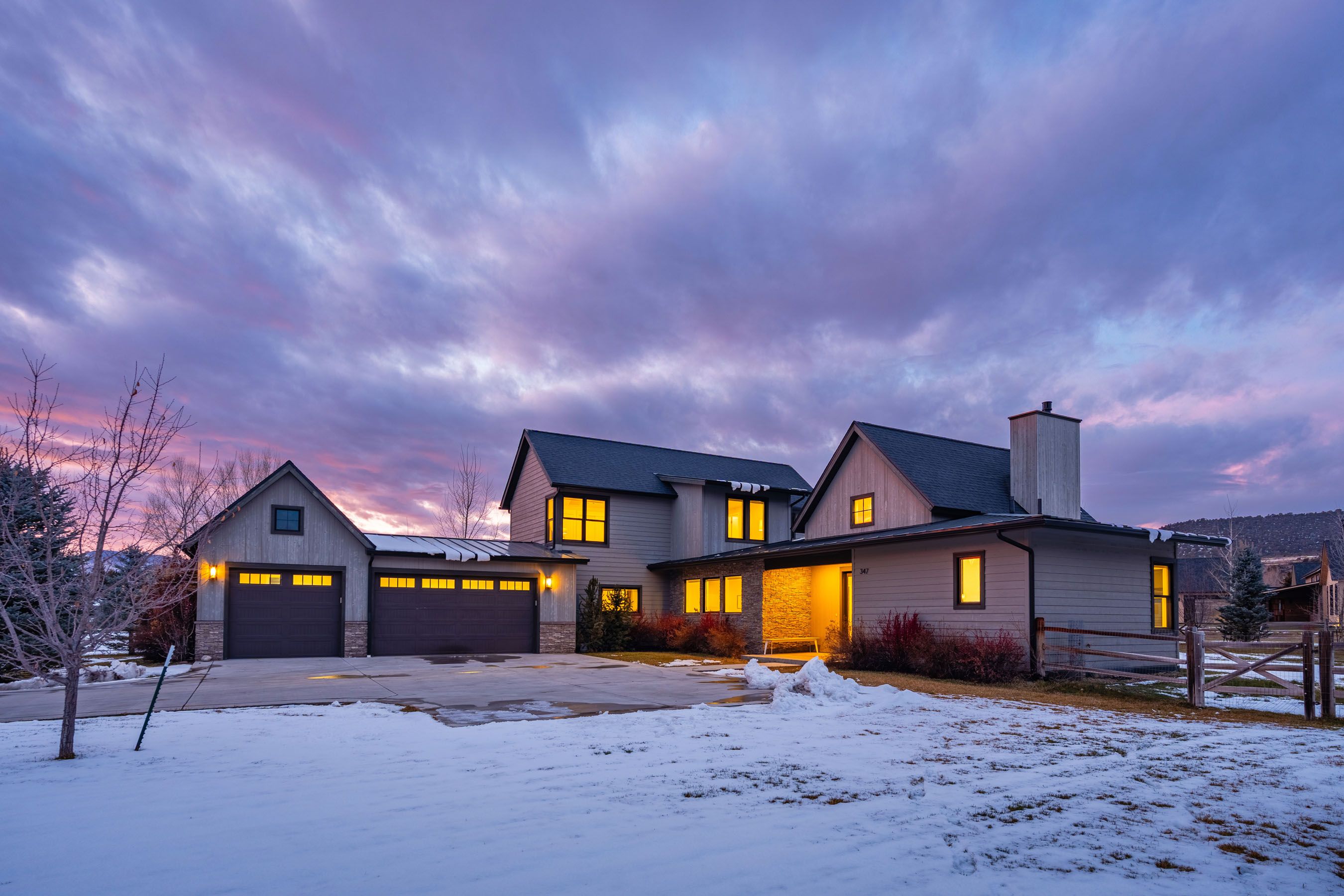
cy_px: 448
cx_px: 672
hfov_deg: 88.4
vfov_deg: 65.9
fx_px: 691
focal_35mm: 18
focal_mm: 18.5
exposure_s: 1/40
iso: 400
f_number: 5.6
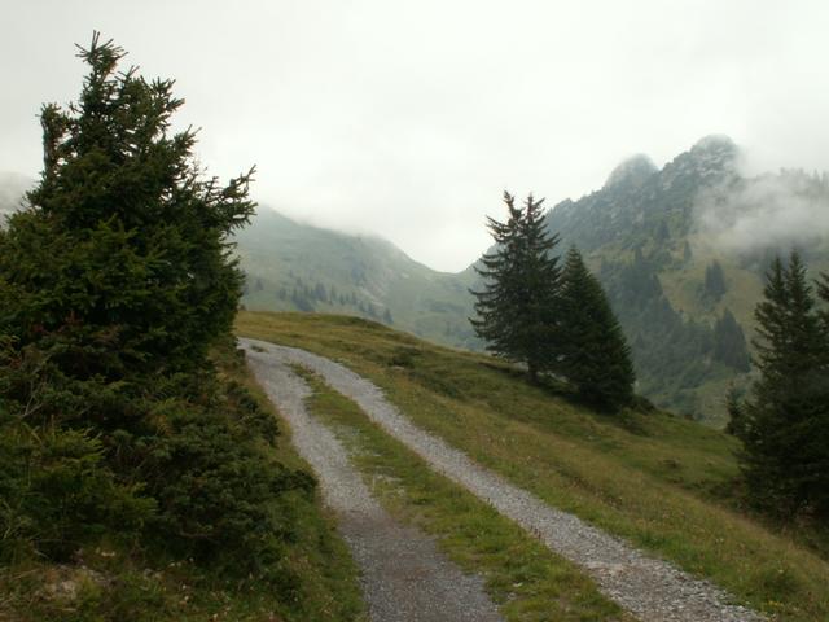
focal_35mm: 42
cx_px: 414
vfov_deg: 34.3
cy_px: 311
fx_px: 1006
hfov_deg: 44.8
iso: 50
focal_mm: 6.97
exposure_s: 1/60
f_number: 8
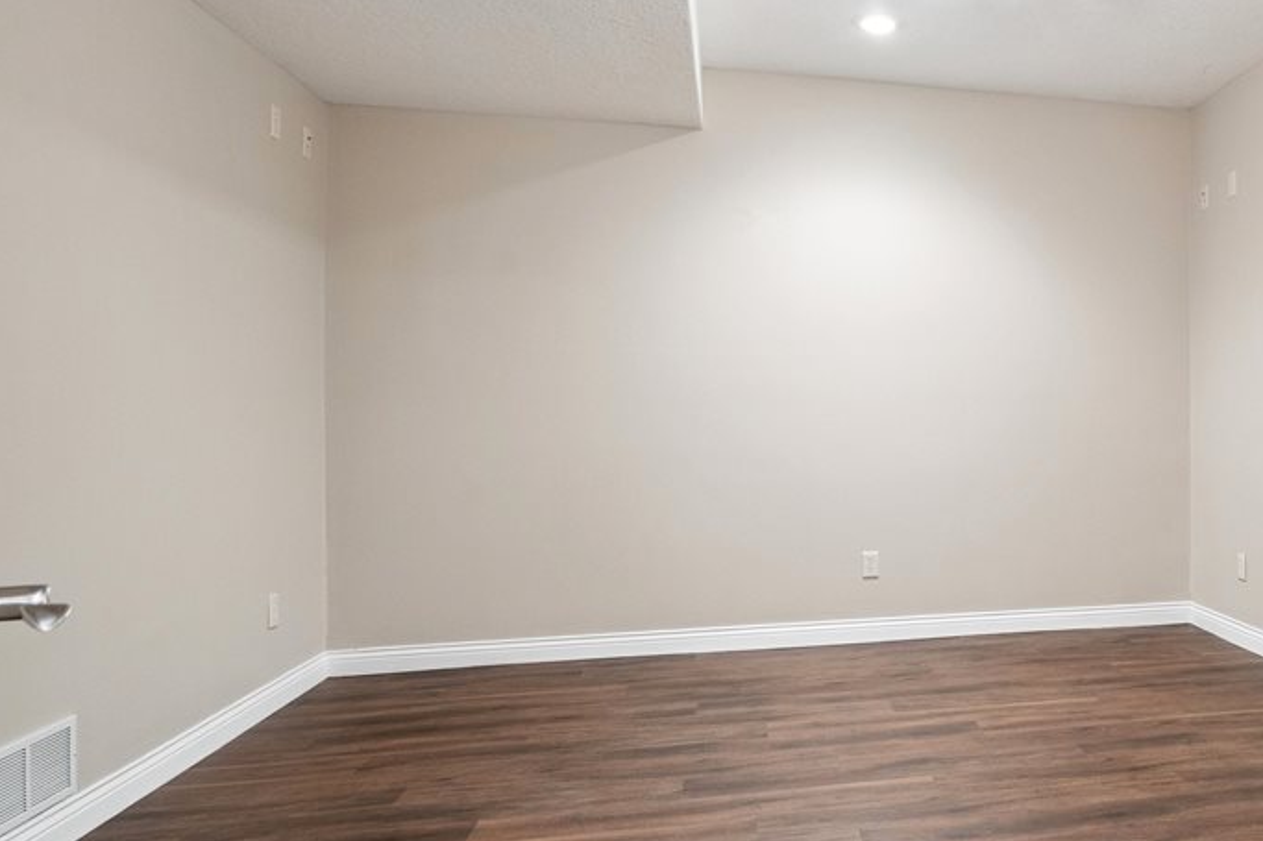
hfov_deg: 56.2
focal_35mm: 30
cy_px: 389
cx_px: 1058
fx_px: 1052
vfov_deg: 43.6
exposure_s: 1/5
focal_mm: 16
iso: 800
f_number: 9
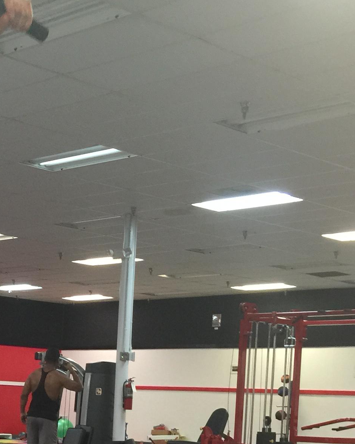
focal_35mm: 78
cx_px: -37
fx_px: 1024
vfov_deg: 23.3
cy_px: 454
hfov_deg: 18.9
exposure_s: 1/15
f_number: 2.2
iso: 64
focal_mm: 4.15
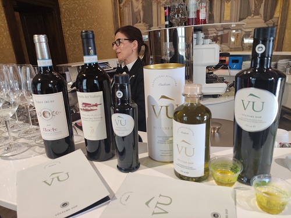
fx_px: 210
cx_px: 146
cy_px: 109
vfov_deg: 54.9
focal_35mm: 25
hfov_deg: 69.4
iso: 288
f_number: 1.89
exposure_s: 1/100
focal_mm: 5.43
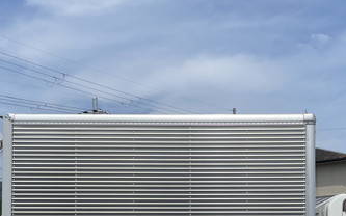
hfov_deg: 37.7
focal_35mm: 53
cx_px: 233
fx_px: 500
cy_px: 240
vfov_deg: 22.9
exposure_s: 1/7813
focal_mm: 4.2
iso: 32
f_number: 1.6
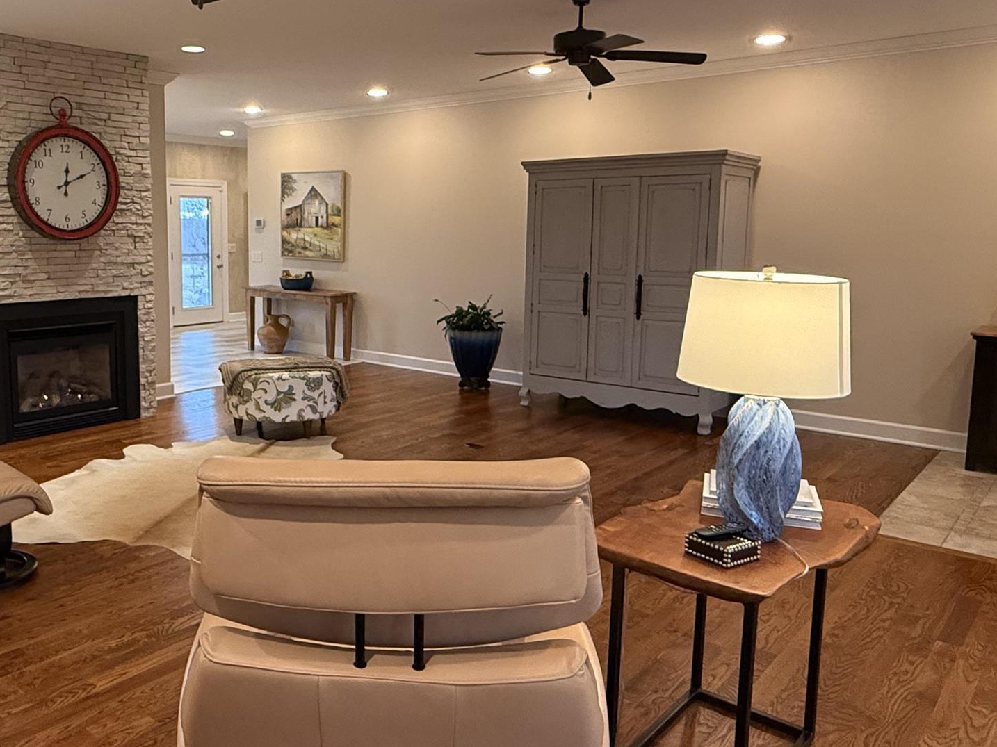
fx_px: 864
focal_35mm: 30
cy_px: 331
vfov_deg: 46.7
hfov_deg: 58.9
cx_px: 353
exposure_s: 1/120
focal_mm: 2.22
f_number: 2.2
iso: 400
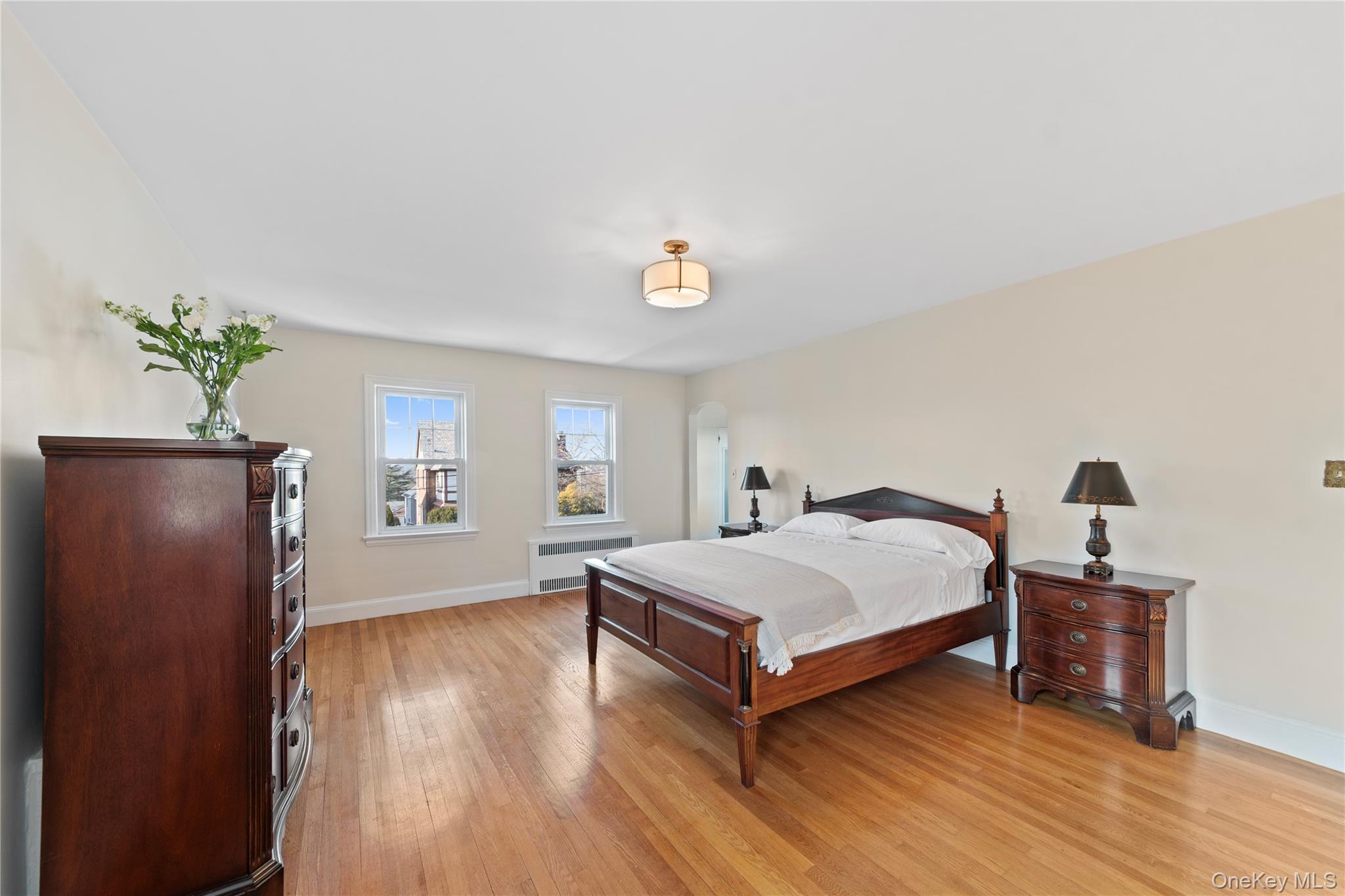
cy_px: 448
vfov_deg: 90.0
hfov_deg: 112.6
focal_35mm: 12
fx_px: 448
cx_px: 672
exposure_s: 1/1.25
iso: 100
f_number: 8
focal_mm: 8
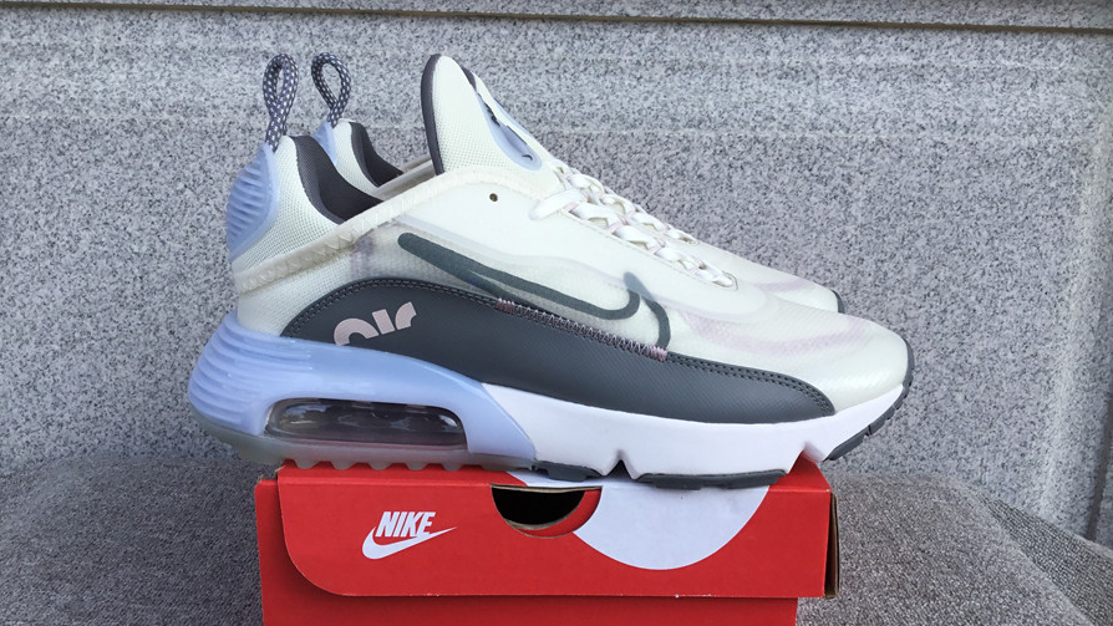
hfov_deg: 58.0
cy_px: 371
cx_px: 554
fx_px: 1003
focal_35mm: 34
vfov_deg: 34.6
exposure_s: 1/543
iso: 25
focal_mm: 3.3
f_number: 2.4
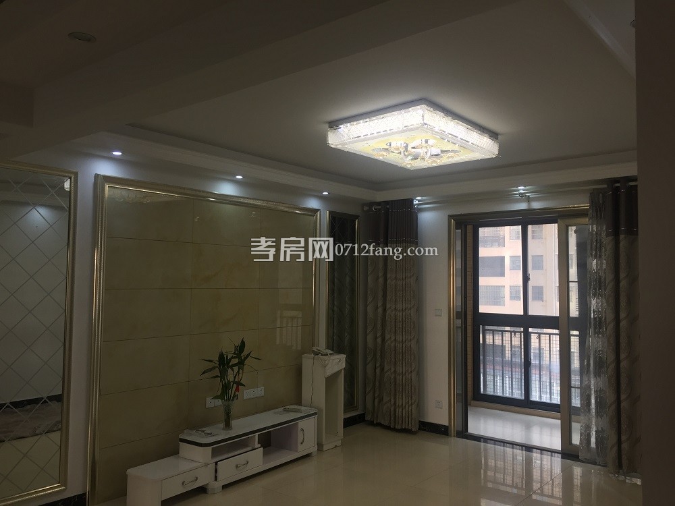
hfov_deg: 61.7
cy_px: 253
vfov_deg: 48.2
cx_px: 338
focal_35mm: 29
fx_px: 565
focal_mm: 4.15
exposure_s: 1/50
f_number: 2.2
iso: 40
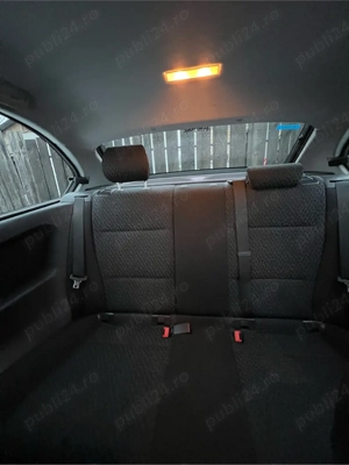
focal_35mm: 13
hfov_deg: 89.9
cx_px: 174
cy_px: 232
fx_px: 175
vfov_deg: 106.2
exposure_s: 1/30
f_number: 1.8
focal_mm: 1.57
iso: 2000
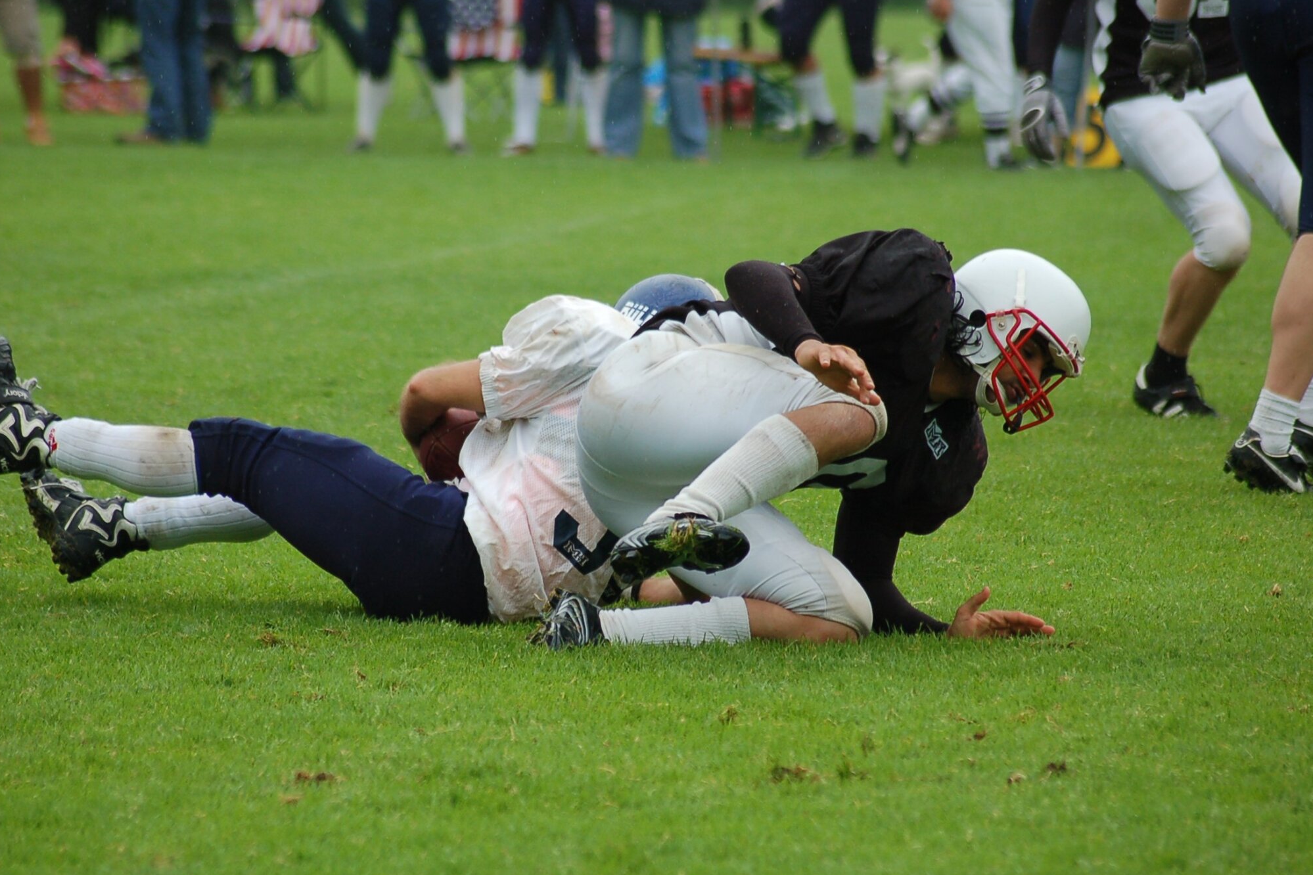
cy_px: 424
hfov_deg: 6.4
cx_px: 622
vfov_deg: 4.3
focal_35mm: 322
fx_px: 11727
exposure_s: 1/800
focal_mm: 195
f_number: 5
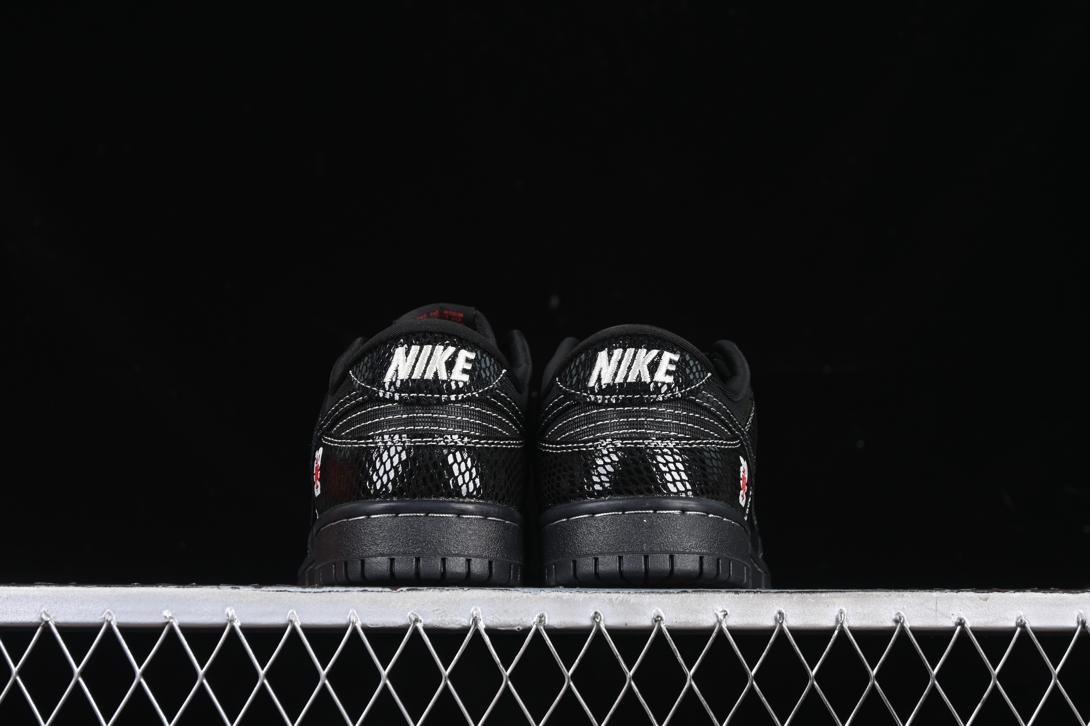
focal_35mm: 75
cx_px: 545
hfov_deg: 27.0
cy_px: 363
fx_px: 2271
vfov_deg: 18.2
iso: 160
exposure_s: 1/60
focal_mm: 50
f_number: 6.3
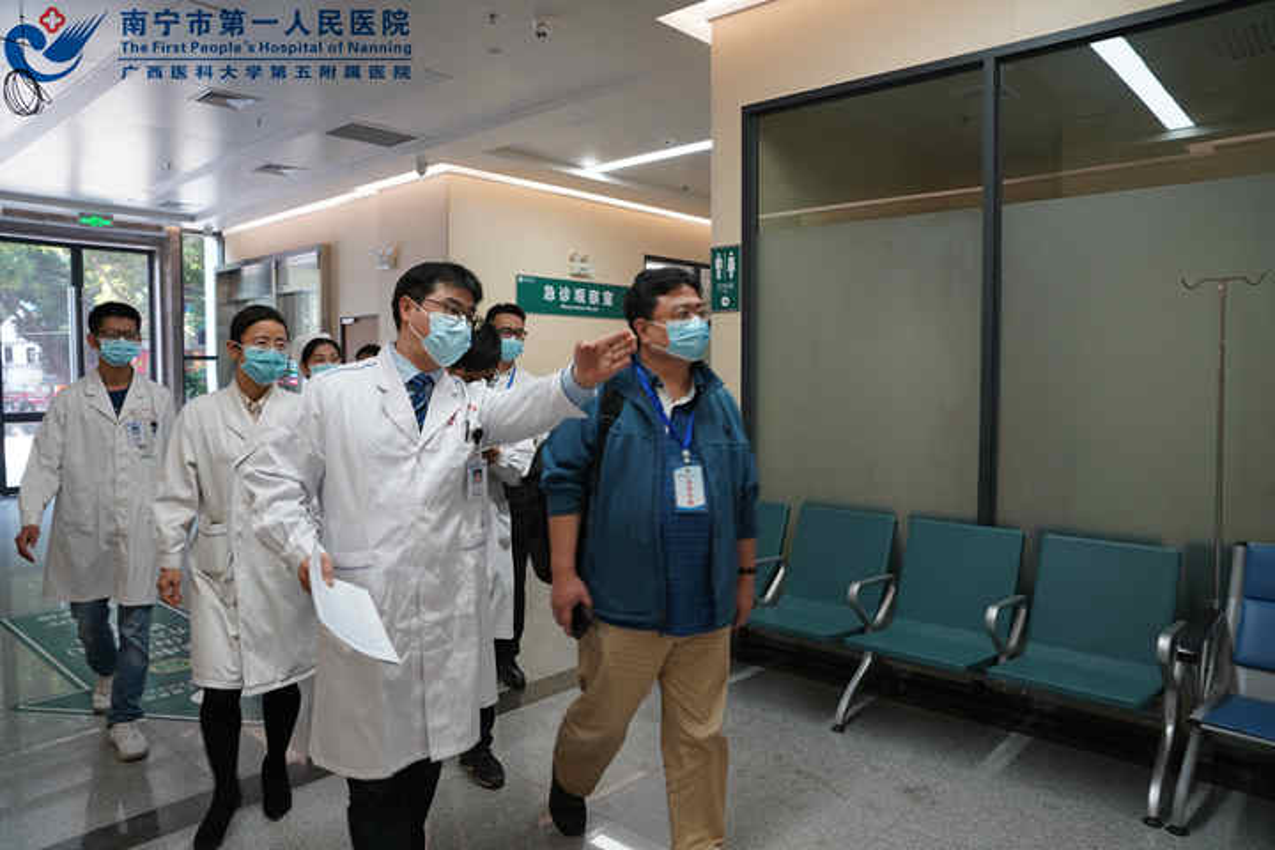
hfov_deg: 73.7
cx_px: 638
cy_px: 425
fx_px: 850
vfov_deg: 53.1
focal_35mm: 24
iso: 640
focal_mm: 24
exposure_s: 1/60
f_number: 5
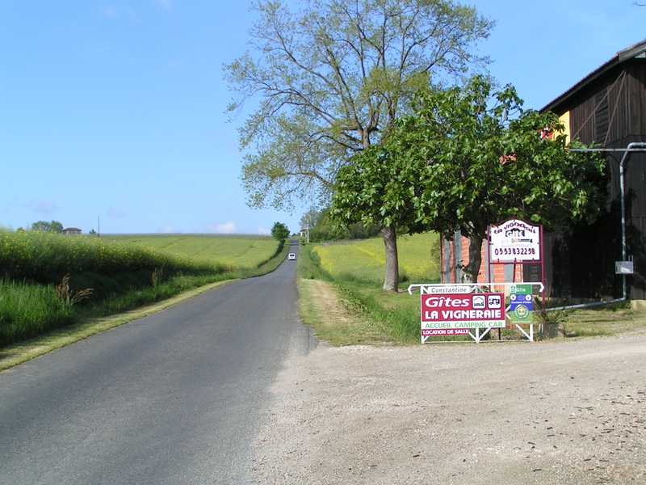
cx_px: 323
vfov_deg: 29.7
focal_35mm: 49
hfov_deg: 38.9
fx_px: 914
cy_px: 242
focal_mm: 7.6
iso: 50
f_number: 5.6
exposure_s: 1/250
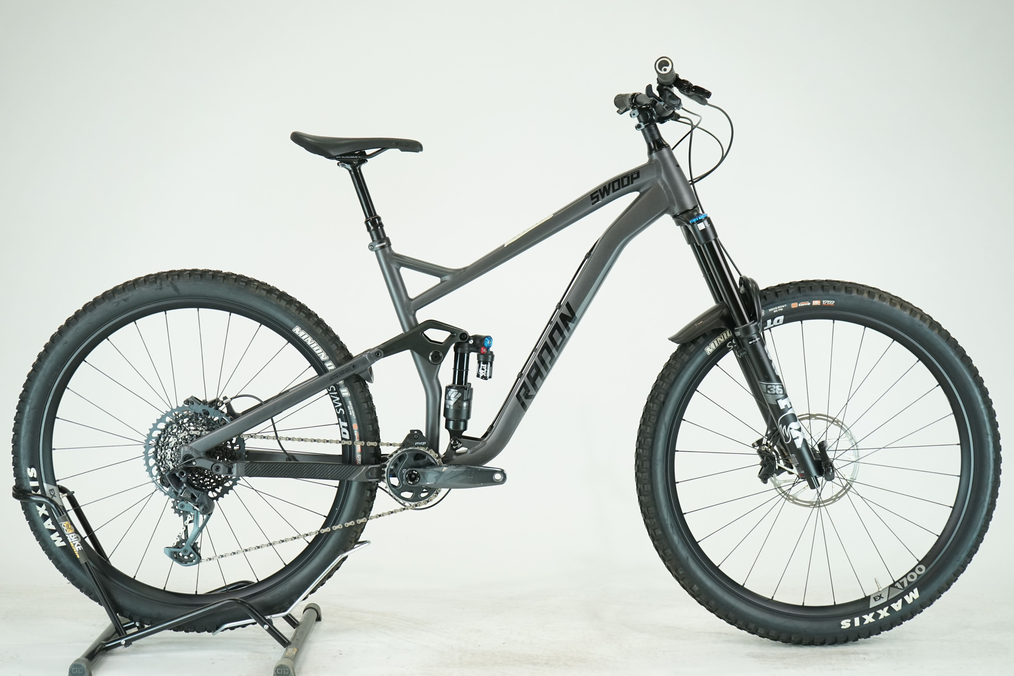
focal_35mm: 52
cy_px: 338
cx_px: 507
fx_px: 1465
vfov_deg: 26.0
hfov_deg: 38.2
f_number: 5.6
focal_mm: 52
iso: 1600
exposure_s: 1/200
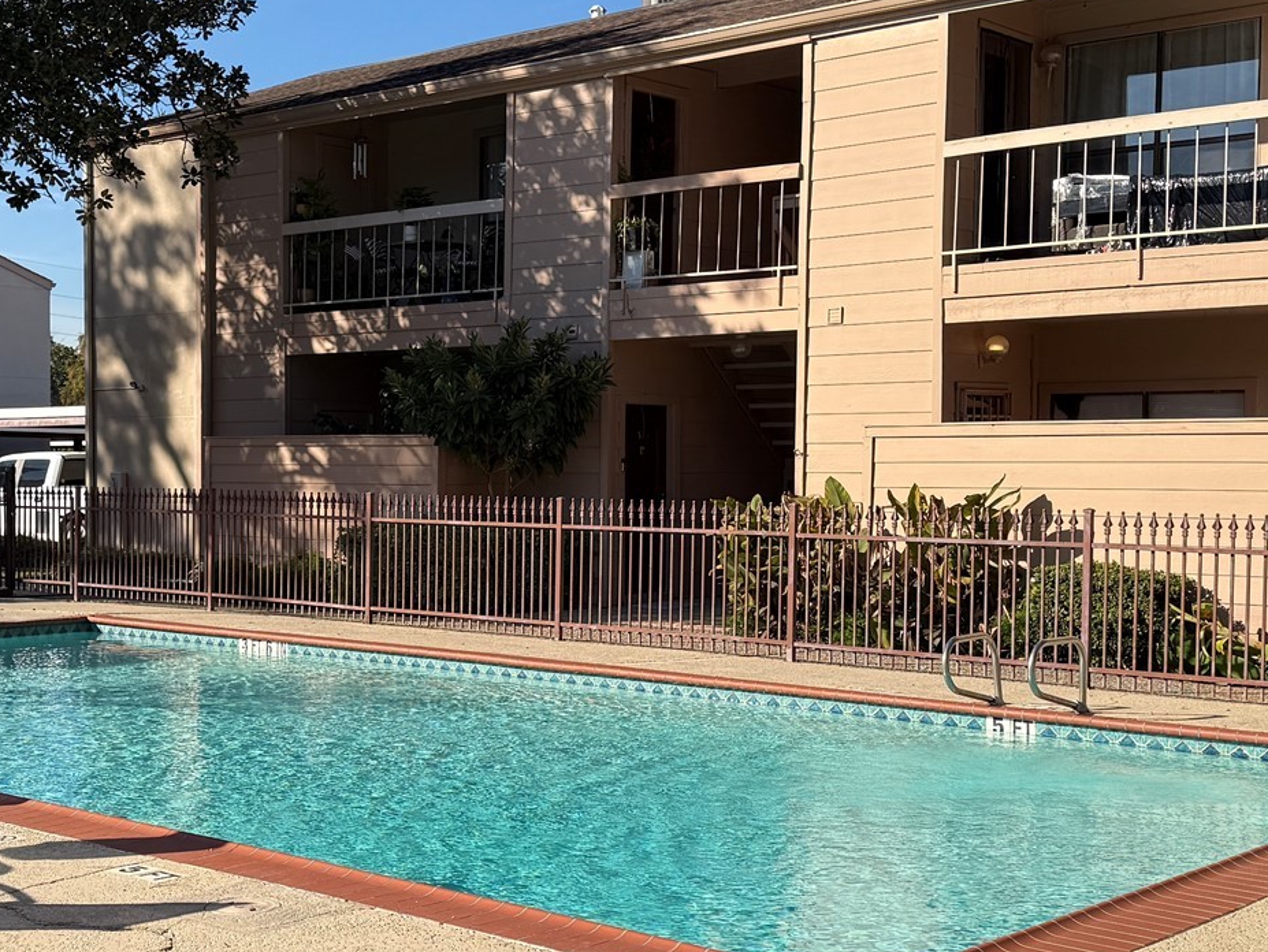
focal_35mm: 53
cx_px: 358
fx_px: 1942
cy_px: 509
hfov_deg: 35.6
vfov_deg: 27.5
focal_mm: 6.76
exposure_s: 1/4405
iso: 80
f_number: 1.78
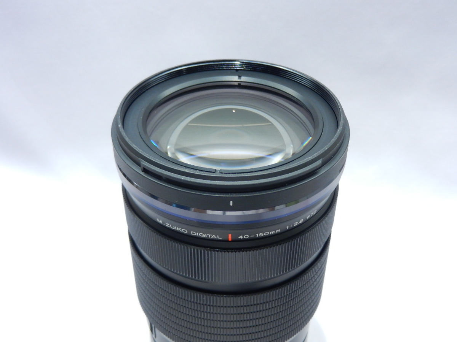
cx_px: 228
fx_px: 502
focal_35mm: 38
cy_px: 171
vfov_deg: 37.7
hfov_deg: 49.0
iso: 200
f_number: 4
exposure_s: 1/30
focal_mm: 6.9
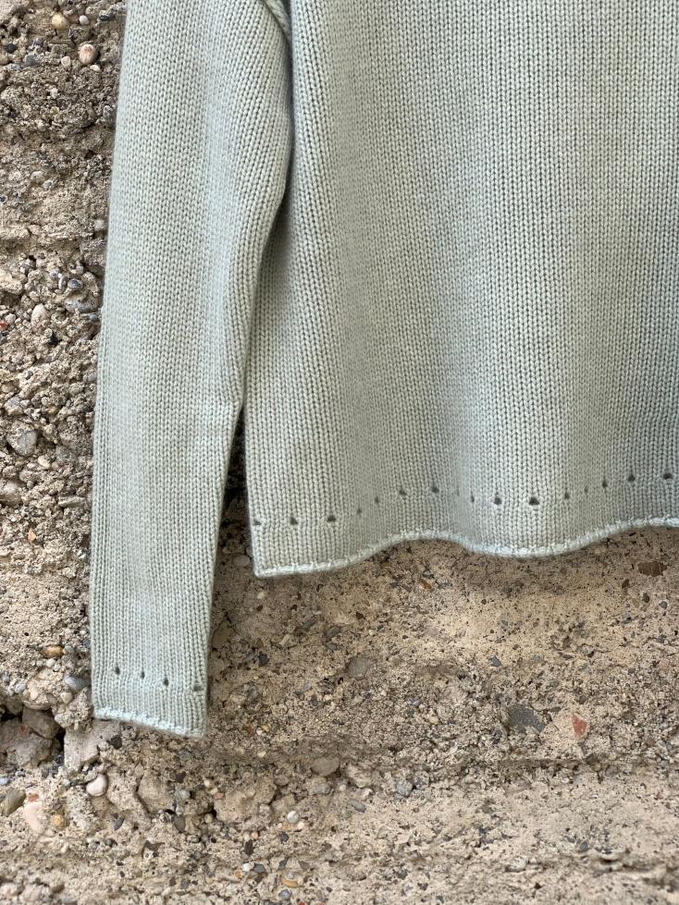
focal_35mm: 52
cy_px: 452
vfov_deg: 36.8
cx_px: 340
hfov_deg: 28.0
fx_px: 1360
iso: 16
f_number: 2.4
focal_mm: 6
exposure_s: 1/208
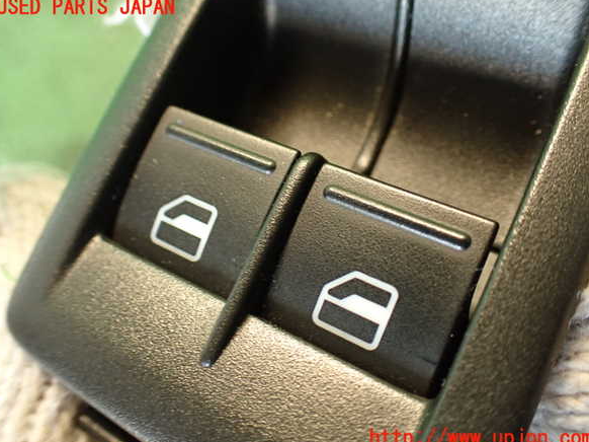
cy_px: 223
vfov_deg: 42.9
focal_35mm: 33
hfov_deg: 55.4
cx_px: 294
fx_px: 561
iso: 500
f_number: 2.4
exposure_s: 1/30
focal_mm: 5.79
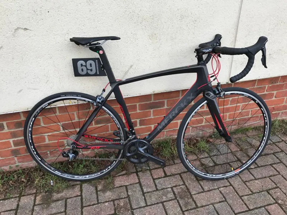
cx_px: 144
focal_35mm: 28
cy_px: 108
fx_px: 232
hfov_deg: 63.4
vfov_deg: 49.7
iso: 20
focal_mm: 3.99
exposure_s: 1/312
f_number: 1.8
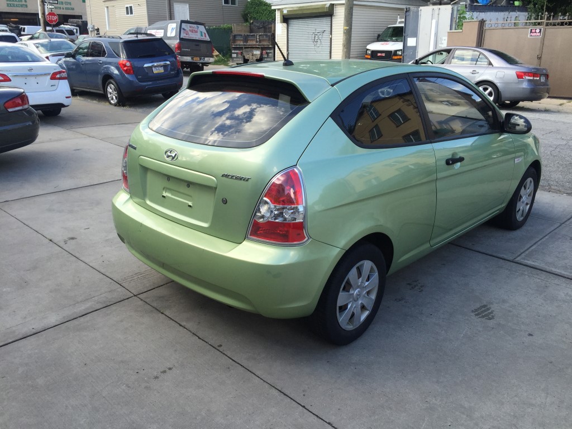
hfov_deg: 61.7
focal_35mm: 29
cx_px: 286
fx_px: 479
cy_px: 214
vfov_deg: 48.2
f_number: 2.2
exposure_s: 1/465
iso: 32
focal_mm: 4.15
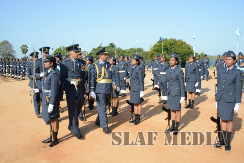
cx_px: 122
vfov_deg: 38.9
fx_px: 231
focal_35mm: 34
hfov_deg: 55.8
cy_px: 82
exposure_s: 1/250
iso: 250
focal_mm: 34
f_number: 10
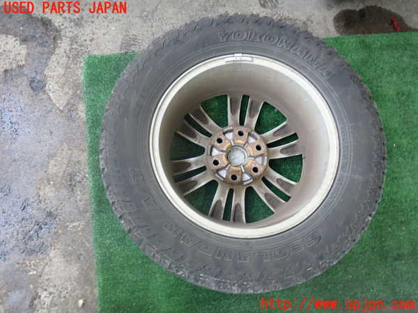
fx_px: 362
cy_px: 156
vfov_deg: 46.8
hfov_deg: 60.0
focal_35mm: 30
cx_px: 209
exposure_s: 1/40
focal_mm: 5.4
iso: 200
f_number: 2.3
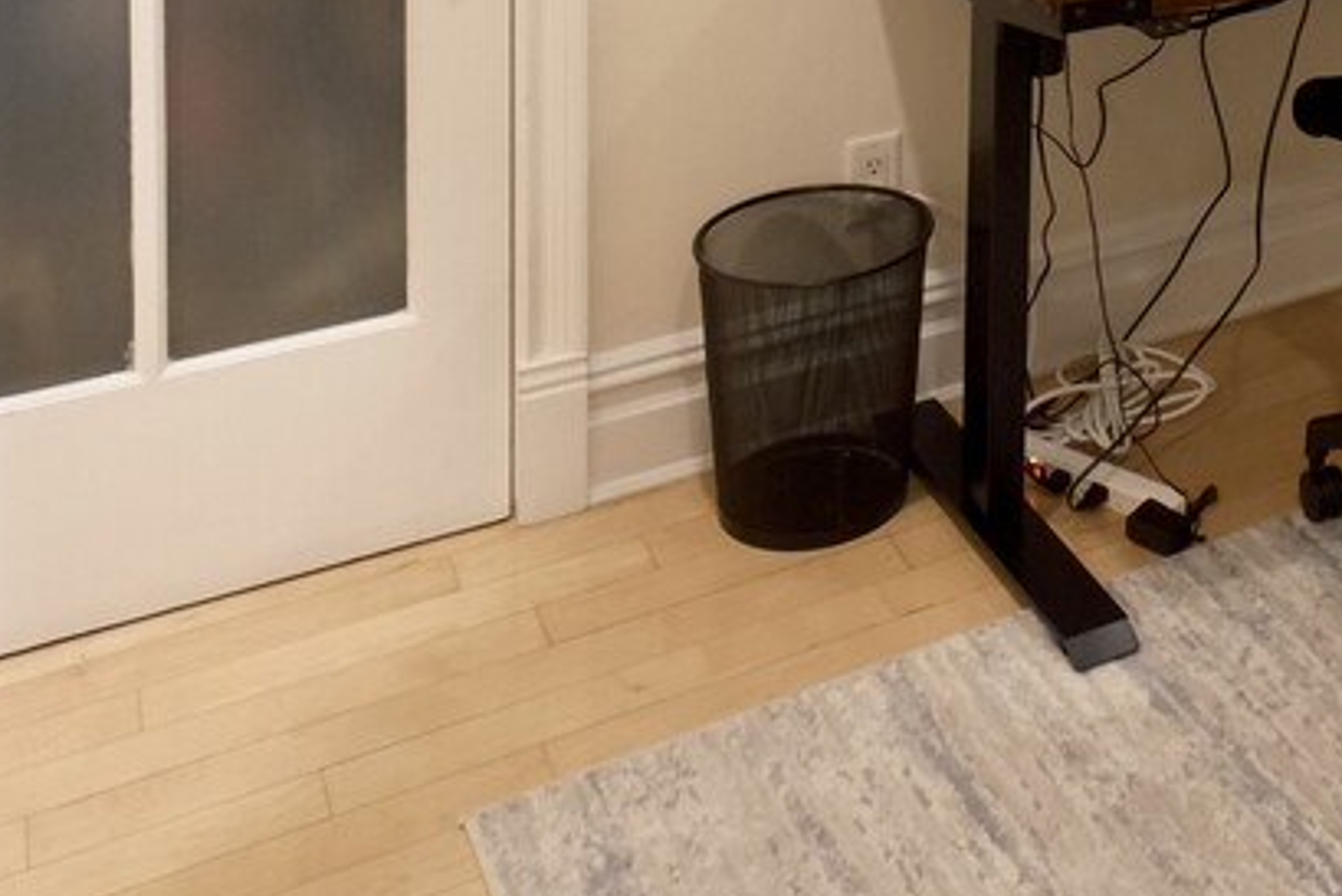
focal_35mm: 55
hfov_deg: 32.5
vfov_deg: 20.2
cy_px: -542
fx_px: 2051
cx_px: 1421
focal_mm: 10
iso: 2000
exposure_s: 1/15
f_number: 5.6
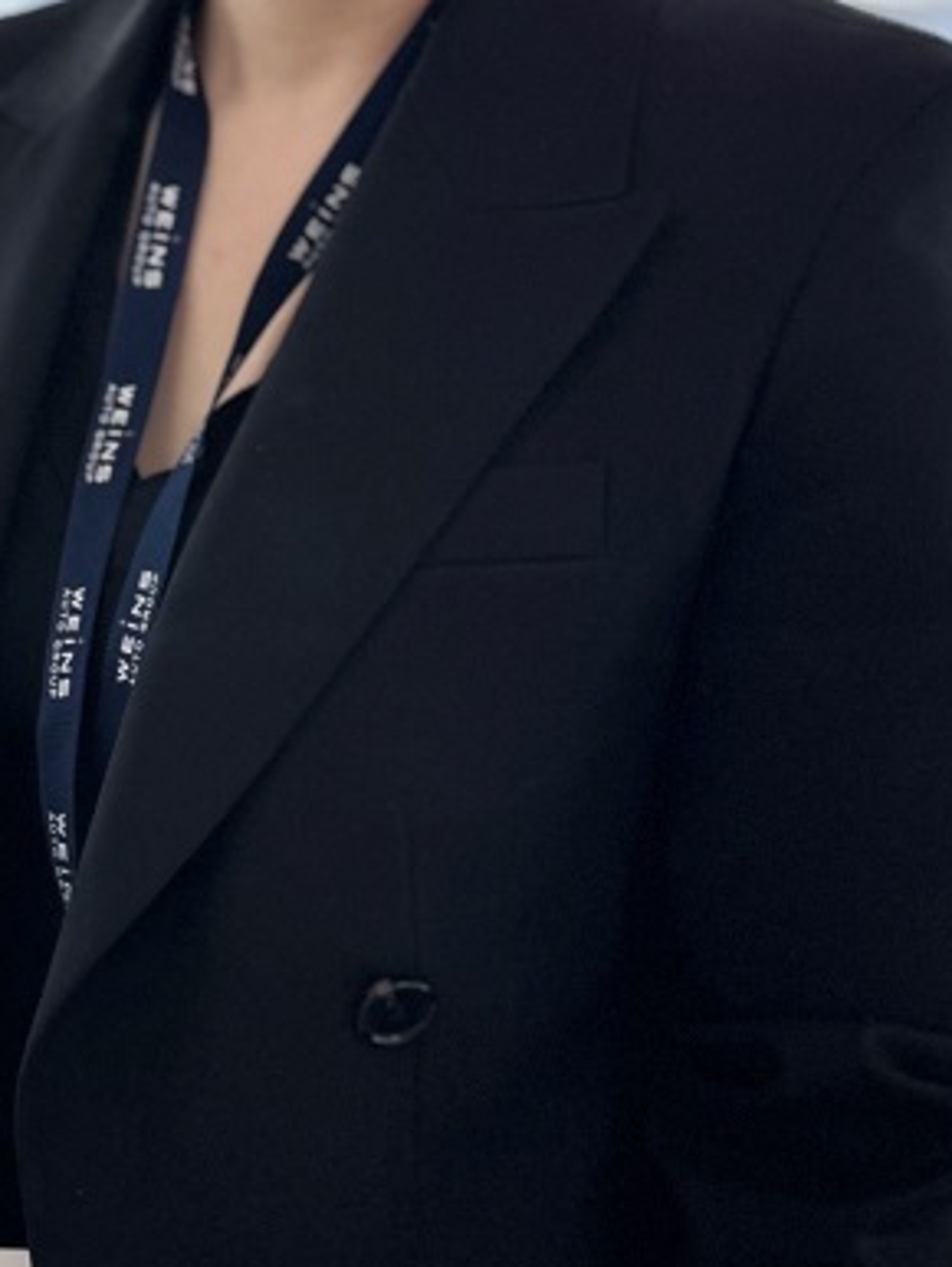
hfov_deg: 19.8
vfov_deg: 26.8
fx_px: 2601
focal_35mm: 71
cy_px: 222
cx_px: -97
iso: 80
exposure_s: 1/379
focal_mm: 6.76
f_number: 1.78
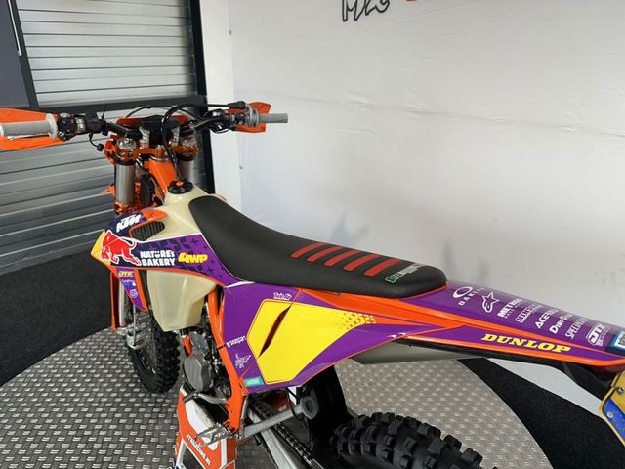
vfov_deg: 56.8
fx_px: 433
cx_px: 312
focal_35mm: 24
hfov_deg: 71.6
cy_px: 234
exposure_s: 1/149
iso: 64
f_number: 1.78
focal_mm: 6.86
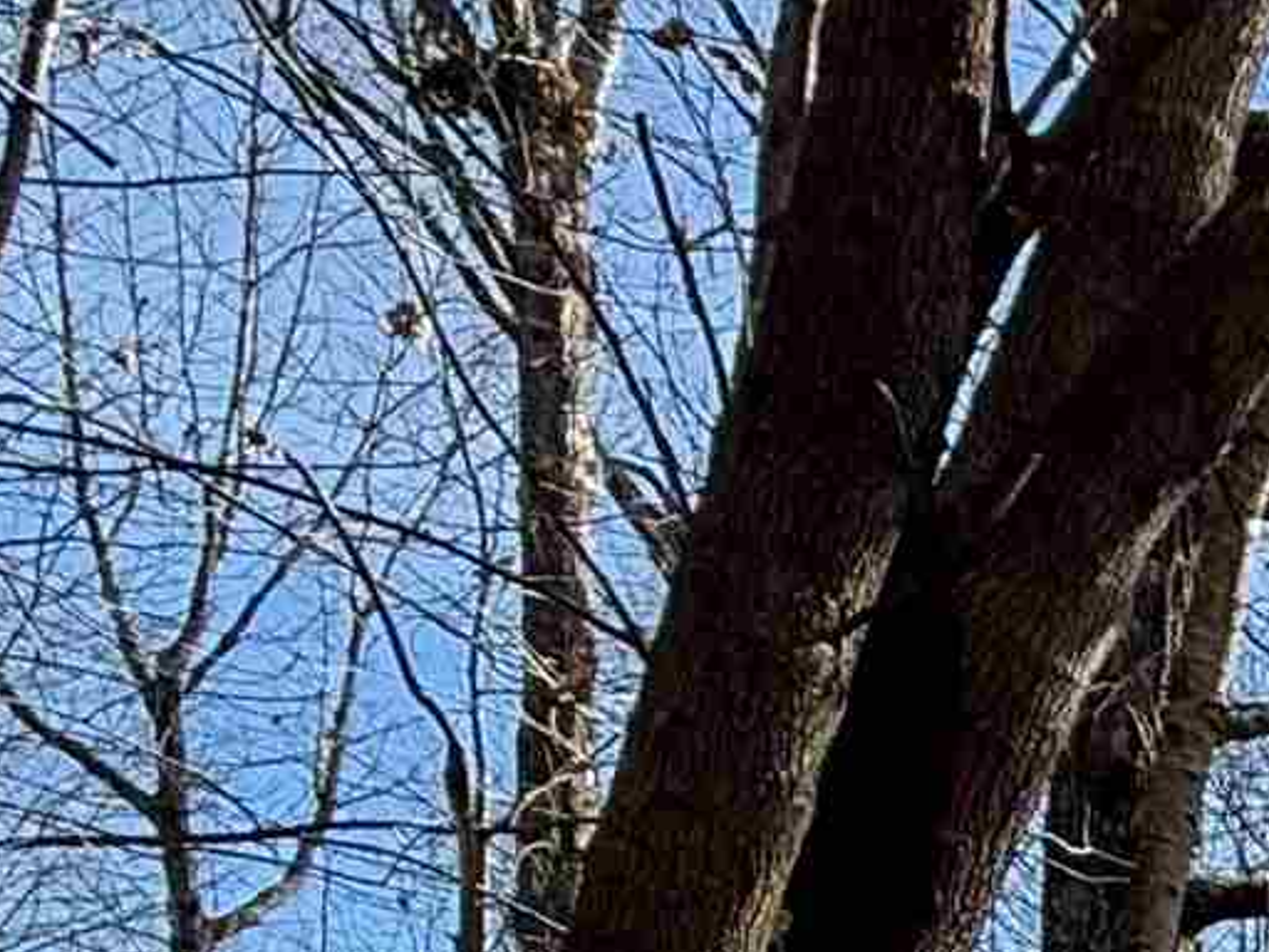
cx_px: 2875
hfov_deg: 15.5
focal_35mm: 84
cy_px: 1763
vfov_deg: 15.0
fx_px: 3079
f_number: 2.2
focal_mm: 2.22
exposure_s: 1/901
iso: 64
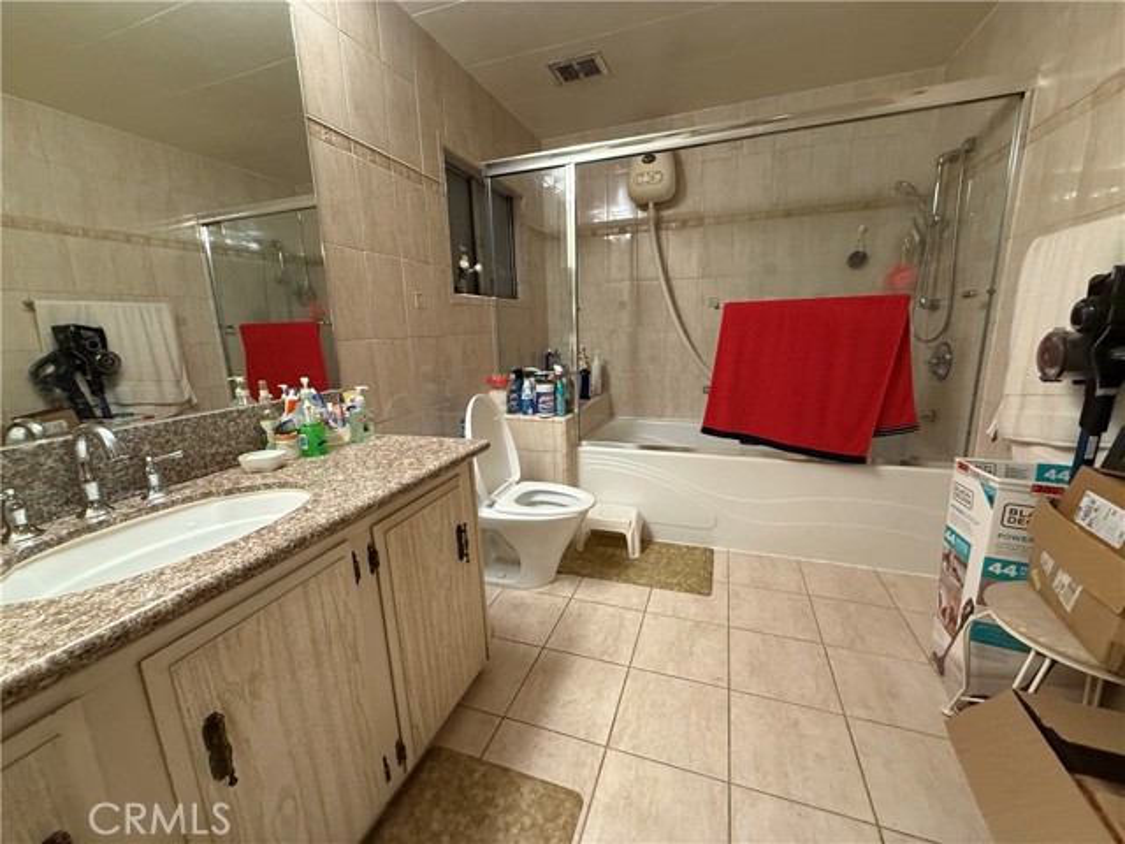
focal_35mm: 14
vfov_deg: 85.7
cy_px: 422
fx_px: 455
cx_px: 562
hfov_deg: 102.1
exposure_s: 1/60
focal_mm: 2.22
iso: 400
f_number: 2.2
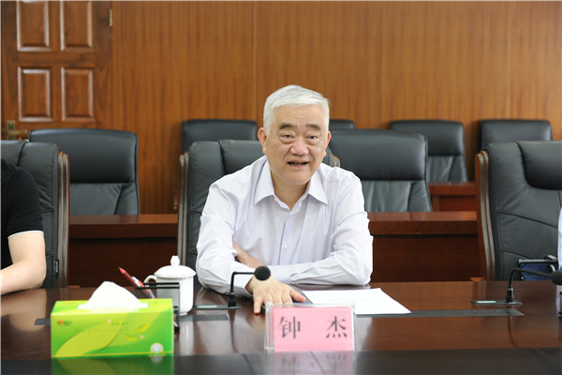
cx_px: 281
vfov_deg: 19.5
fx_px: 1093
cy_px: 188
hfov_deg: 28.8
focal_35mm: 70
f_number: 4.5
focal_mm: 70
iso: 500
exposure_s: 1/20
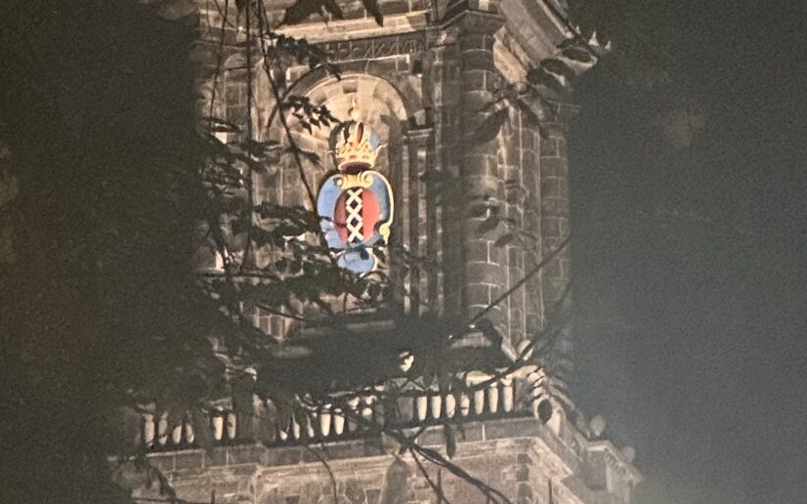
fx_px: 5564
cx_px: 611
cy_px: -101
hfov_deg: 8.3
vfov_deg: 5.2
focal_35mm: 253
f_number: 2.8
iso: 1600
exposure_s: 1/25
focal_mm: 9
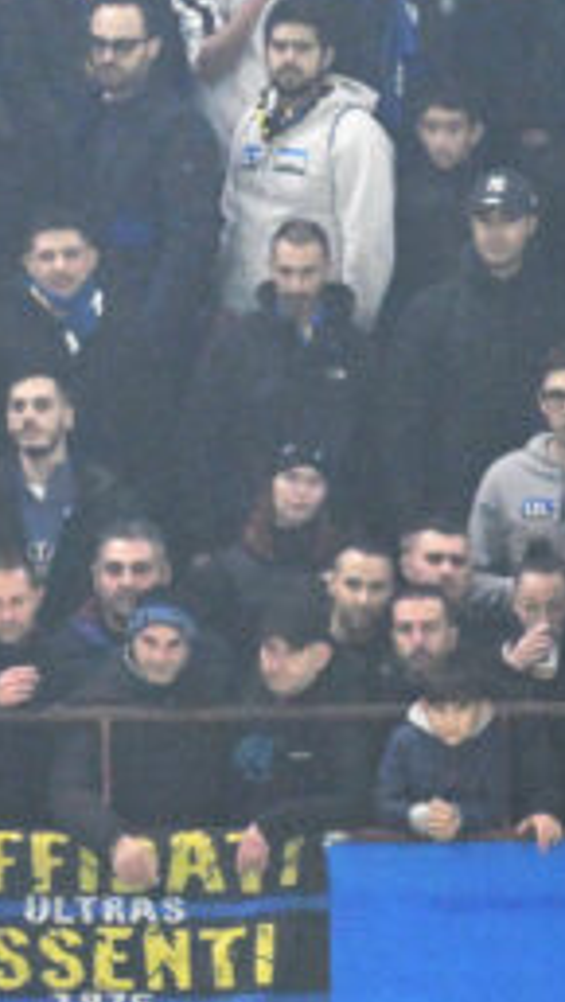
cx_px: 117
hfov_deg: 0.5
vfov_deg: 0.9
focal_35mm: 2504
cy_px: -6
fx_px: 66538
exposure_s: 1/125
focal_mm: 600
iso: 2000
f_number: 6.3
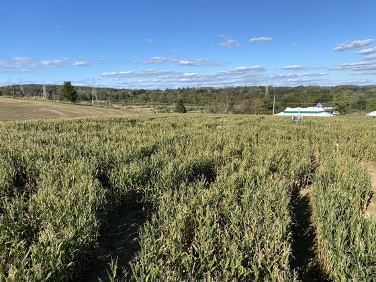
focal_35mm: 26
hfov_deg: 67.3
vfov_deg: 53.1
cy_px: 141
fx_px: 282
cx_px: 188
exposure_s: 1/2513
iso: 32
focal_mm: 4.25
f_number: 1.8
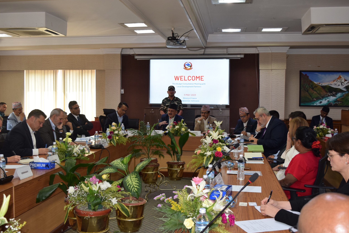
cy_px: 115
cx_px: 174
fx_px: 417
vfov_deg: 31.2
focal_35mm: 43
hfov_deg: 45.4
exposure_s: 1/125
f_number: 5.6
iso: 800
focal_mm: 28
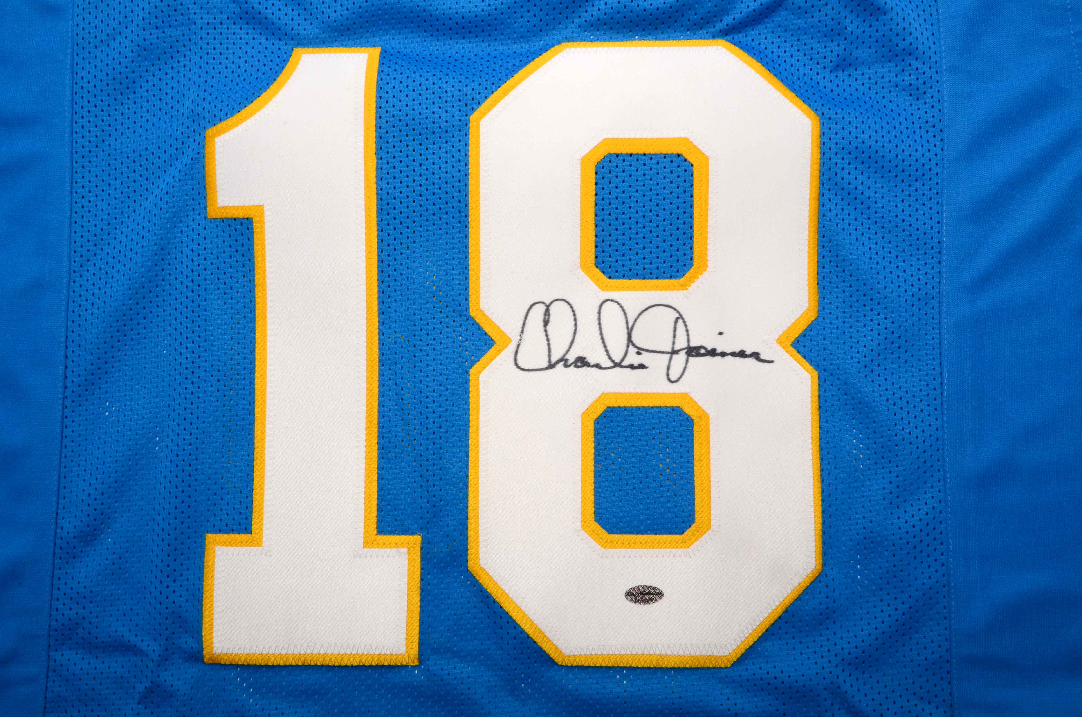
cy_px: 358
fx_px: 1125
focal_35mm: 38
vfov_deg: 35.3
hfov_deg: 51.4
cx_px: 541
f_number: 22
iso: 200
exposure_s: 1/160
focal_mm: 25
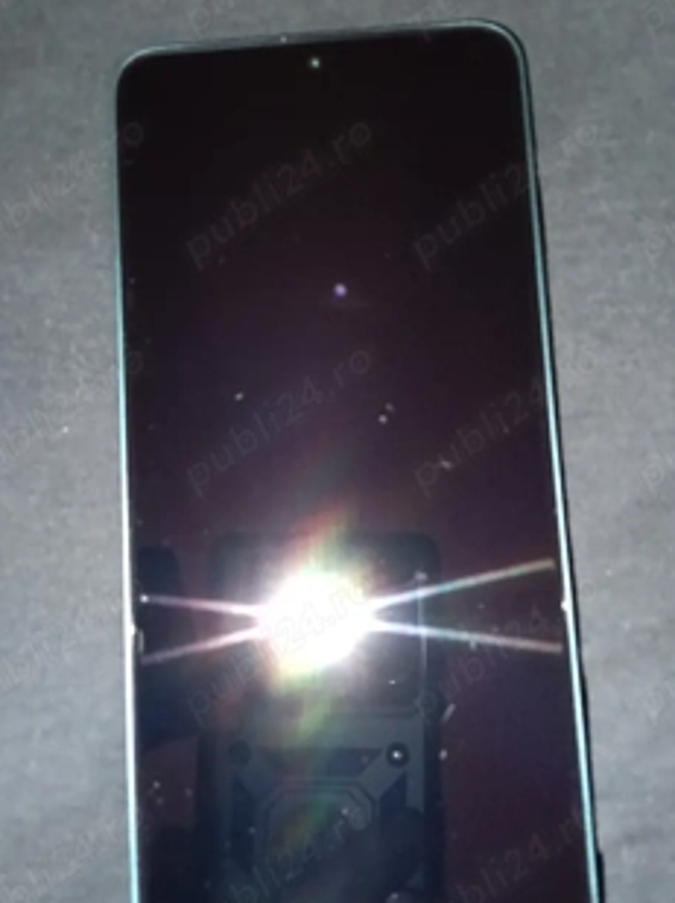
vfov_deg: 52.7
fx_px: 912
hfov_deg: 40.6
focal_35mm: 35
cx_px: 336
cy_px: 453
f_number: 1.8
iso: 1250
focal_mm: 3.98
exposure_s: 1/20
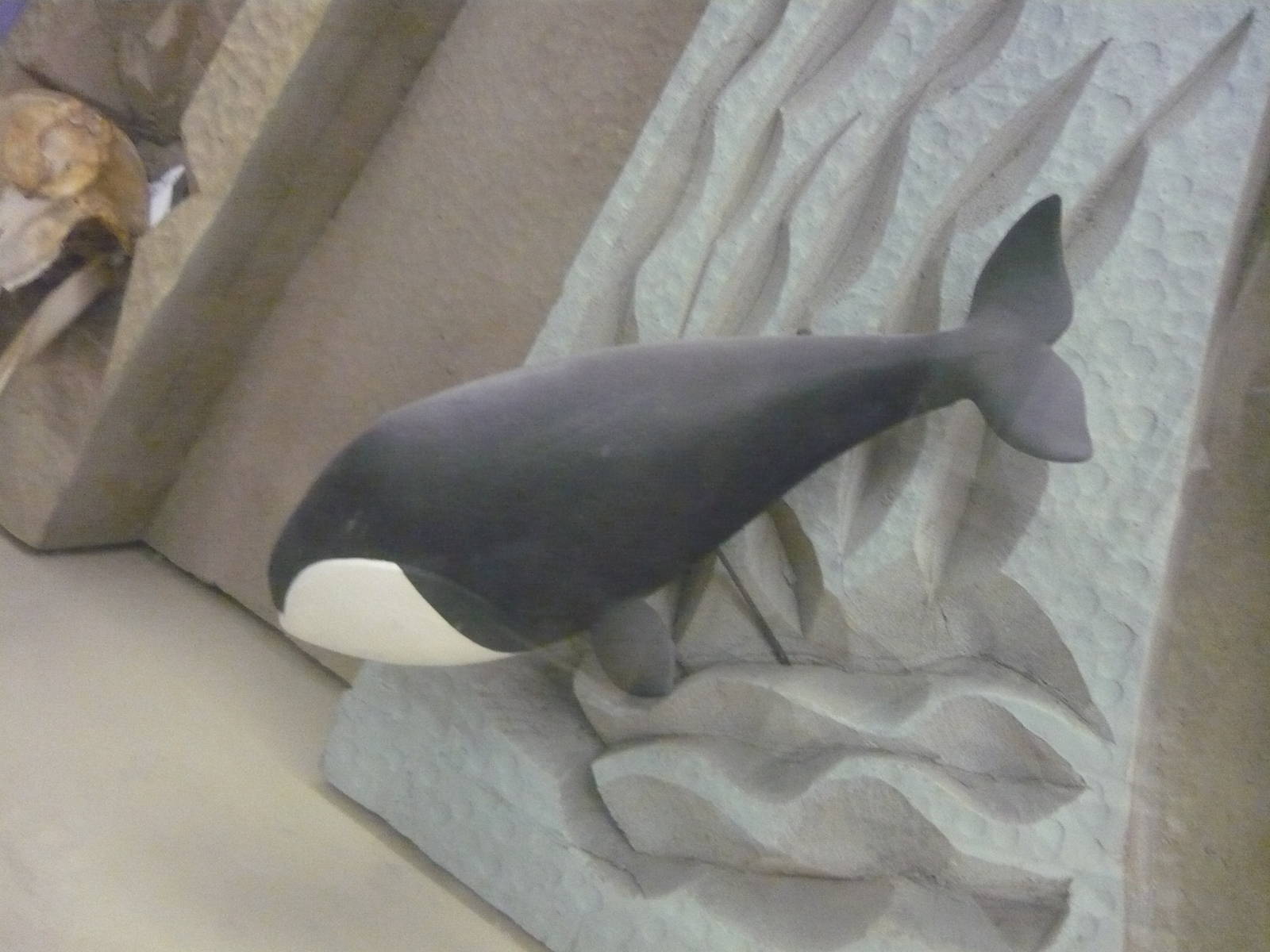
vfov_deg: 42.9
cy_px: 476
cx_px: 635
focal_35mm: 33
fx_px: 1211
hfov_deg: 55.4
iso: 800
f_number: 2.8
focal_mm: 5.5
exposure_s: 1/8
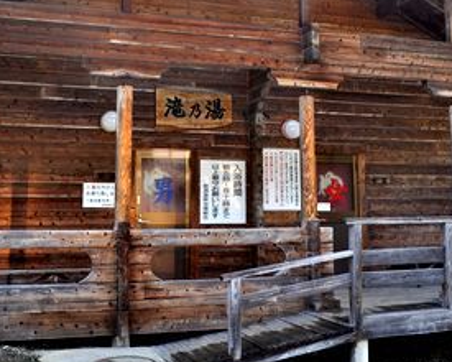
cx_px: 210
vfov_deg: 32.3
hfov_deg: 40.3
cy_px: 104
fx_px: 615
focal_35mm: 46
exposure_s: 1/125
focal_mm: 18
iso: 400
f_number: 5.6
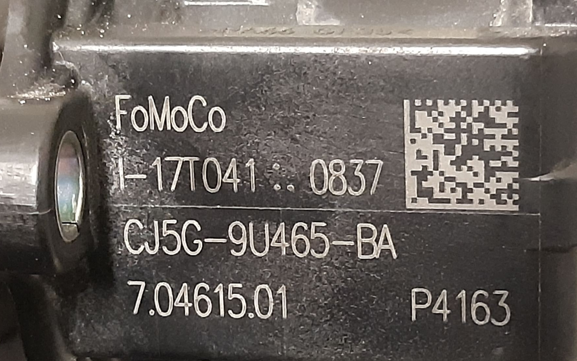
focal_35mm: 32
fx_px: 503
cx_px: 259
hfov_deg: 59.5
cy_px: 189
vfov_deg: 39.4
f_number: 1.7
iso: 500
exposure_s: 1/25
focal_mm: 3.93
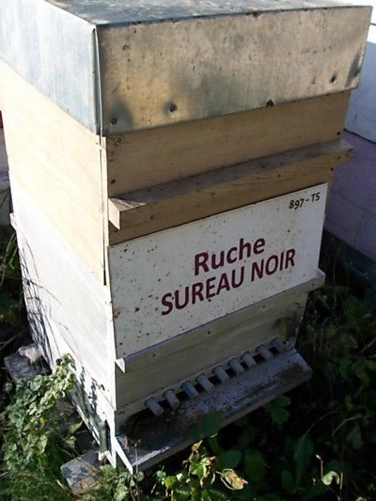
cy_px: 232
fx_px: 521
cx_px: 201
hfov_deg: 39.7
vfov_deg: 51.3
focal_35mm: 36
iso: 80
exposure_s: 1/400
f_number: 2.9
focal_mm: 5.7
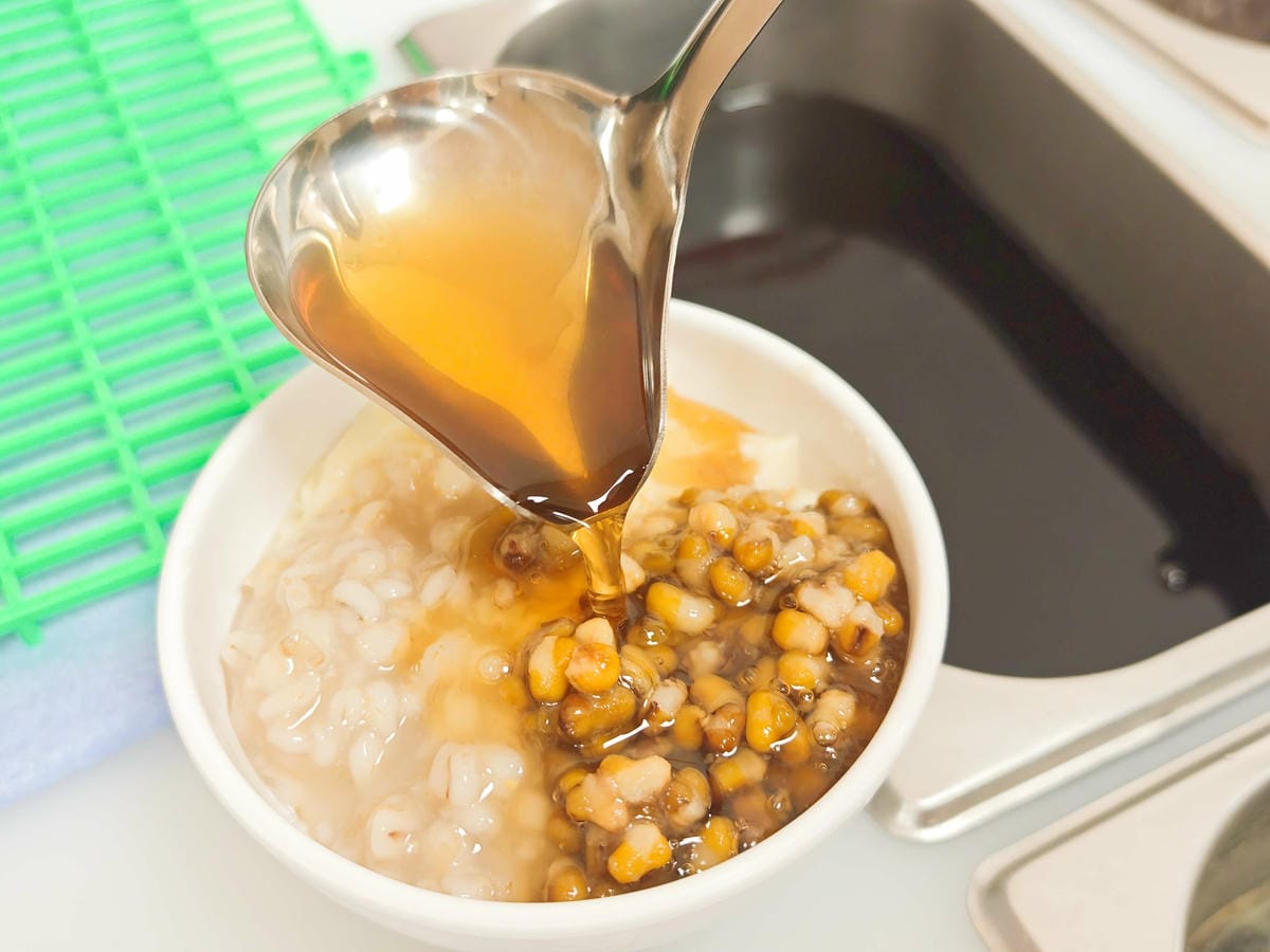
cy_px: 476
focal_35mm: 35
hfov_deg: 52.6
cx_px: 635
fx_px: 1284
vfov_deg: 40.7
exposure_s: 1/60
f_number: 2
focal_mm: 8.72
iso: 320
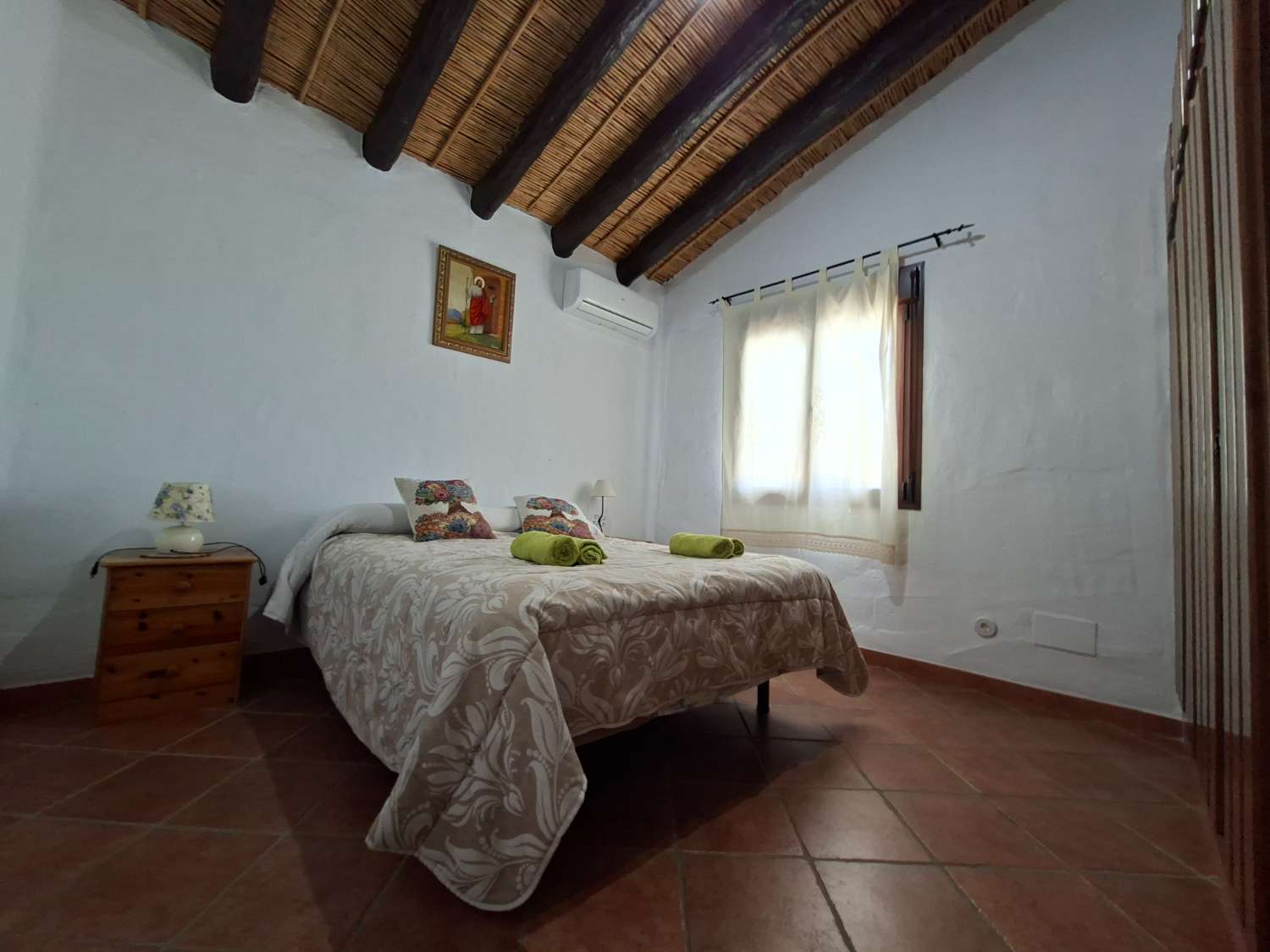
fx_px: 477
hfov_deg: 106.2
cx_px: 635
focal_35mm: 13
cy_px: 476
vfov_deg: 89.9
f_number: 2.2
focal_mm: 1.74
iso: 160
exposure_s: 1/33
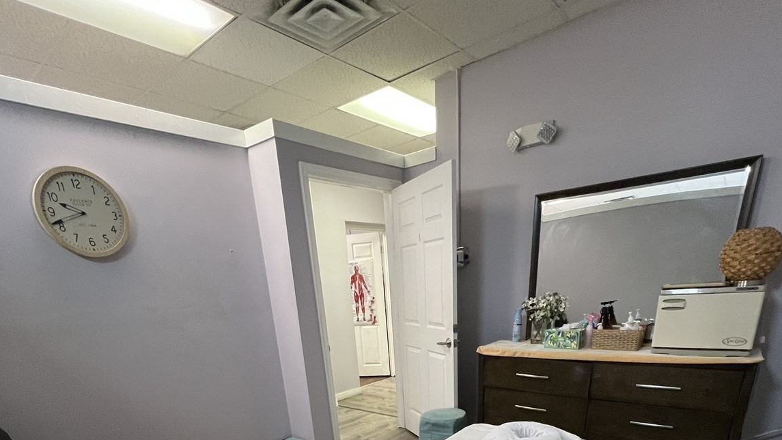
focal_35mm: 19
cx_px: 391
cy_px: 447
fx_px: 394
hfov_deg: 89.6
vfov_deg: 47.6
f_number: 1.8
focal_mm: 1.57
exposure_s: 1/60
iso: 320
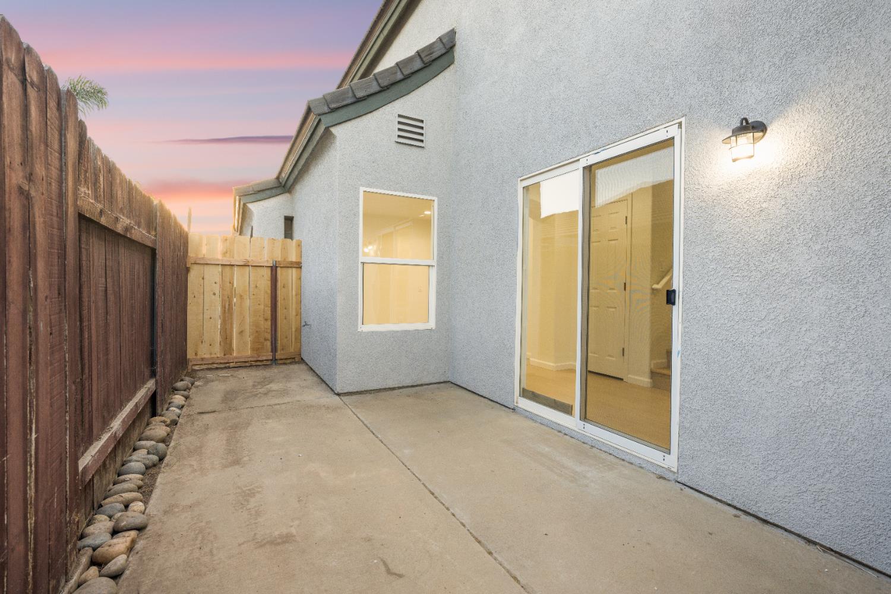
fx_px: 396
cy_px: 297
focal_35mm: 16
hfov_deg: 96.7
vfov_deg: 73.7
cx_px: 446
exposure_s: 1/25
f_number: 7.1
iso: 500
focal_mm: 16
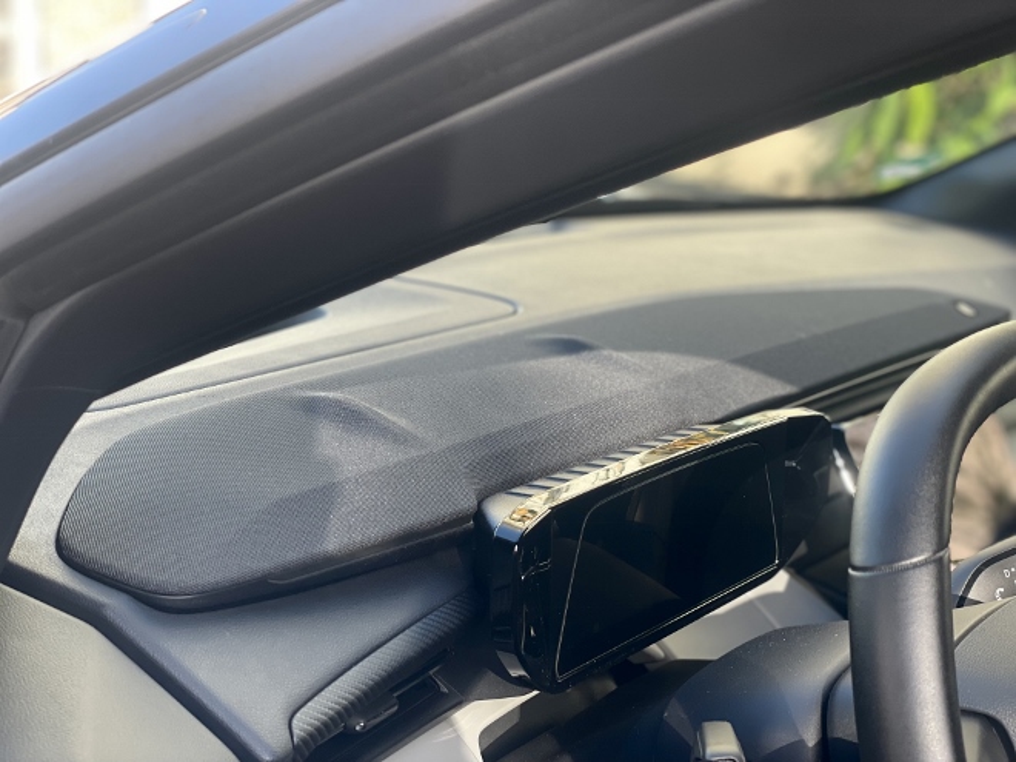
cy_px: 381
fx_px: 1526
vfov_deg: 28.0
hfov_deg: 36.8
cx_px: 508
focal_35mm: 52
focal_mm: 6
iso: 32
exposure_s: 1/122
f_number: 2
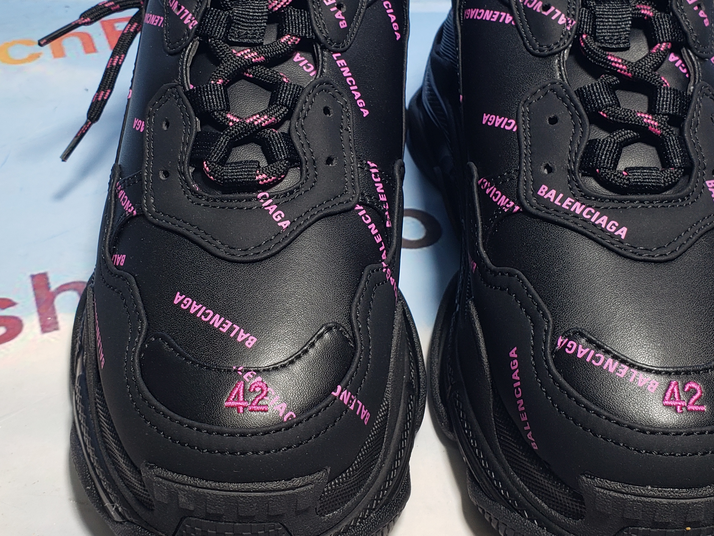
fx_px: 970
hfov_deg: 40.4
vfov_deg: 30.8
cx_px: 326
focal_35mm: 47
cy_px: 209
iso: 50
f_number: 2.4
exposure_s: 1/100
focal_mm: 4.3
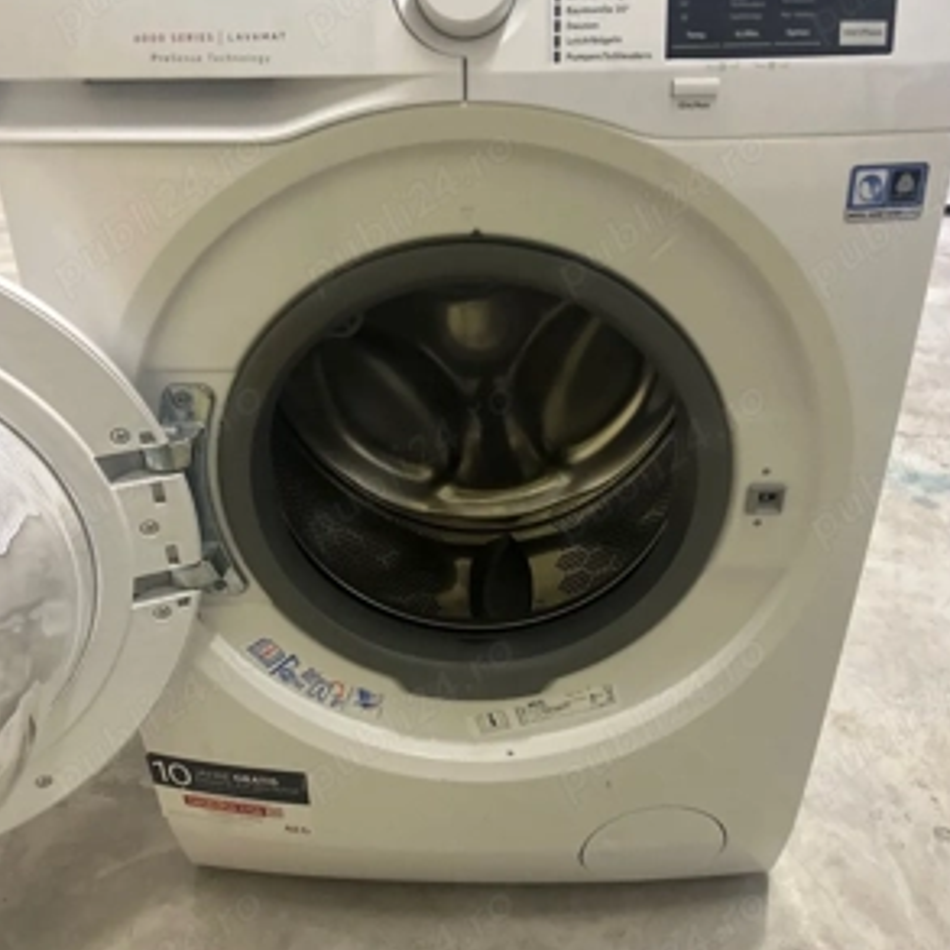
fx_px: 900
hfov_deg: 55.6
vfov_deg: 55.6
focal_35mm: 29
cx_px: 473
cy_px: 503
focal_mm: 6.86
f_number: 1.78
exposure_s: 1/50
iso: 640
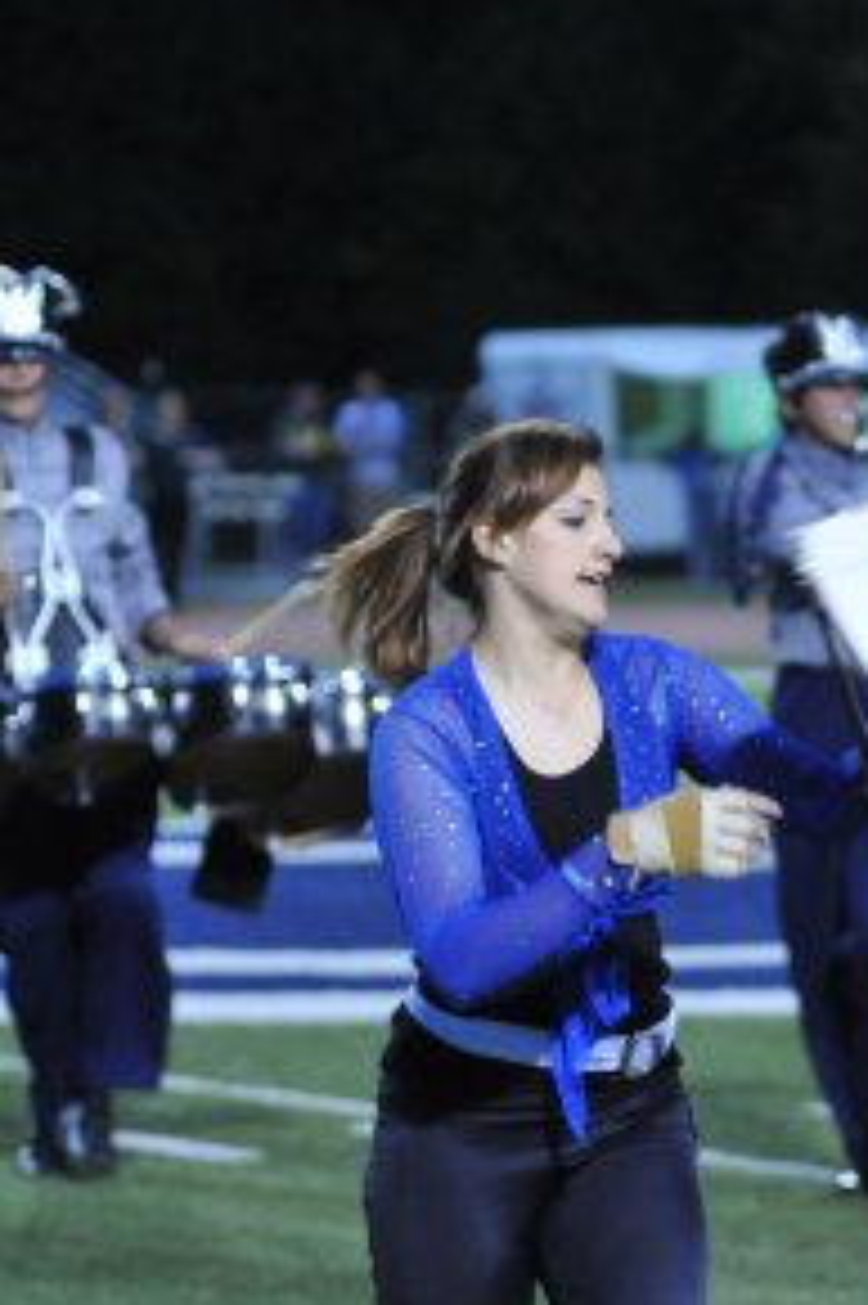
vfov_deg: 7.7
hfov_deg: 5.1
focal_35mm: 267
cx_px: 677
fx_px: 9667
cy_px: 1080
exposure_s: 1/160
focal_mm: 86
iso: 1600
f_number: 2.8
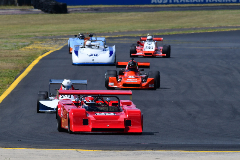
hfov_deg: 2.7
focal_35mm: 750
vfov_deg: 1.8
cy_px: 80
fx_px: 5003
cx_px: 120
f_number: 13
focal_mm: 500
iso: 320
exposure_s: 1/640
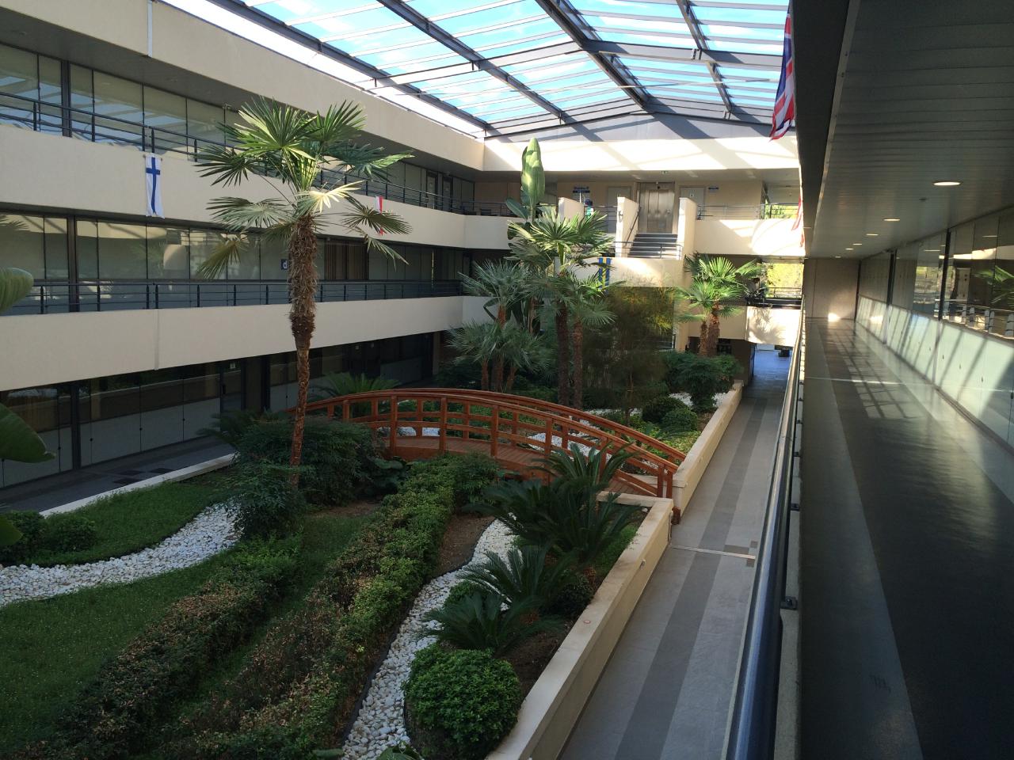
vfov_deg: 48.2
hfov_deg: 61.7
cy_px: 380
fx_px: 849
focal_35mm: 29
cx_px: 507
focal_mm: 4.15
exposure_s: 1/227
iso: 32
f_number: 2.2
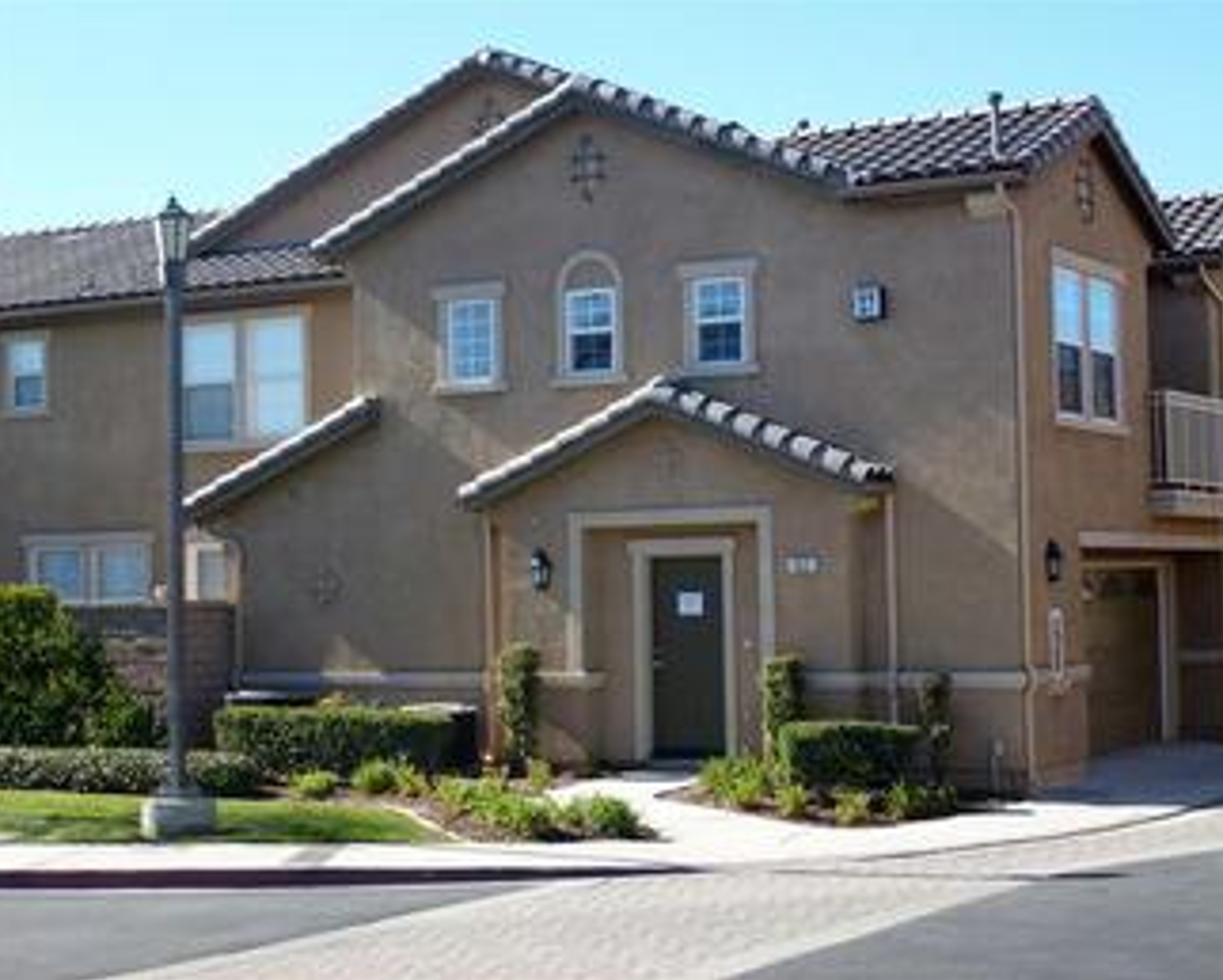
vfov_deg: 23.9
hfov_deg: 29.6
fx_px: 2318
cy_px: 490
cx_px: 642
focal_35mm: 64
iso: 100
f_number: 4.5
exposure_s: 1/320
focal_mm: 10.9
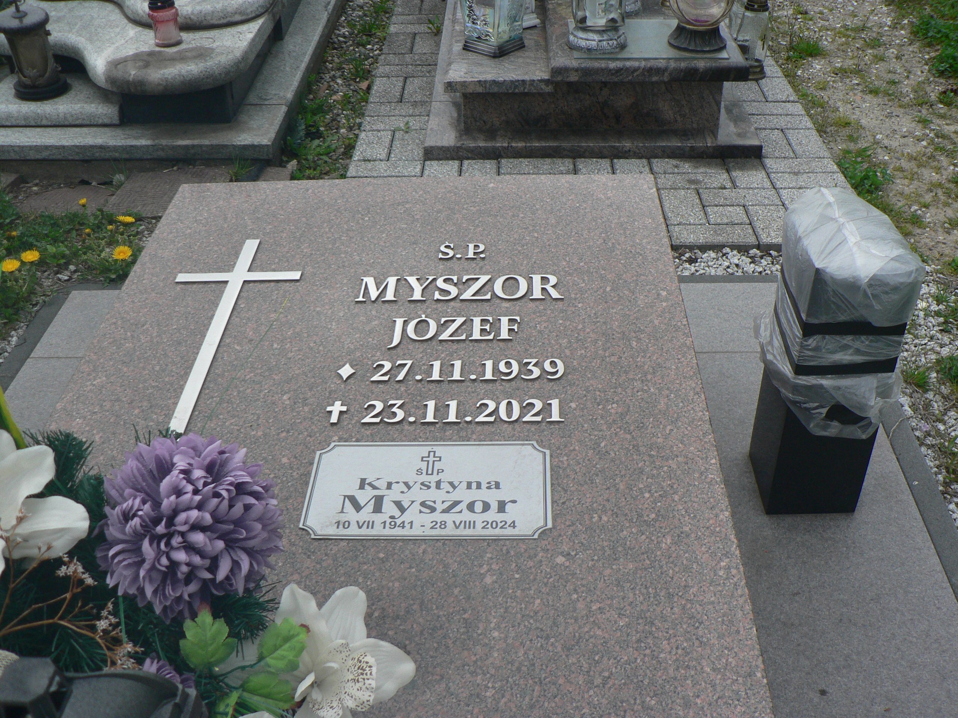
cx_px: 479
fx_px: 996
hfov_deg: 51.4
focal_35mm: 36
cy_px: 359
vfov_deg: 39.7
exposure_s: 1/400
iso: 100
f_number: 2.8
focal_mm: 6
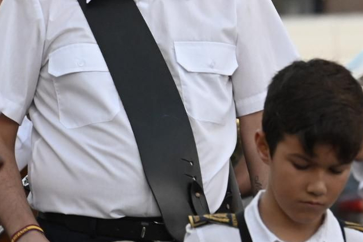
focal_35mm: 530
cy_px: 70
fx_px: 5345
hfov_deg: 3.9
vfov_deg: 2.6
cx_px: 139
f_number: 5.6
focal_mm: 140
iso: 2500
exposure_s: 1/320
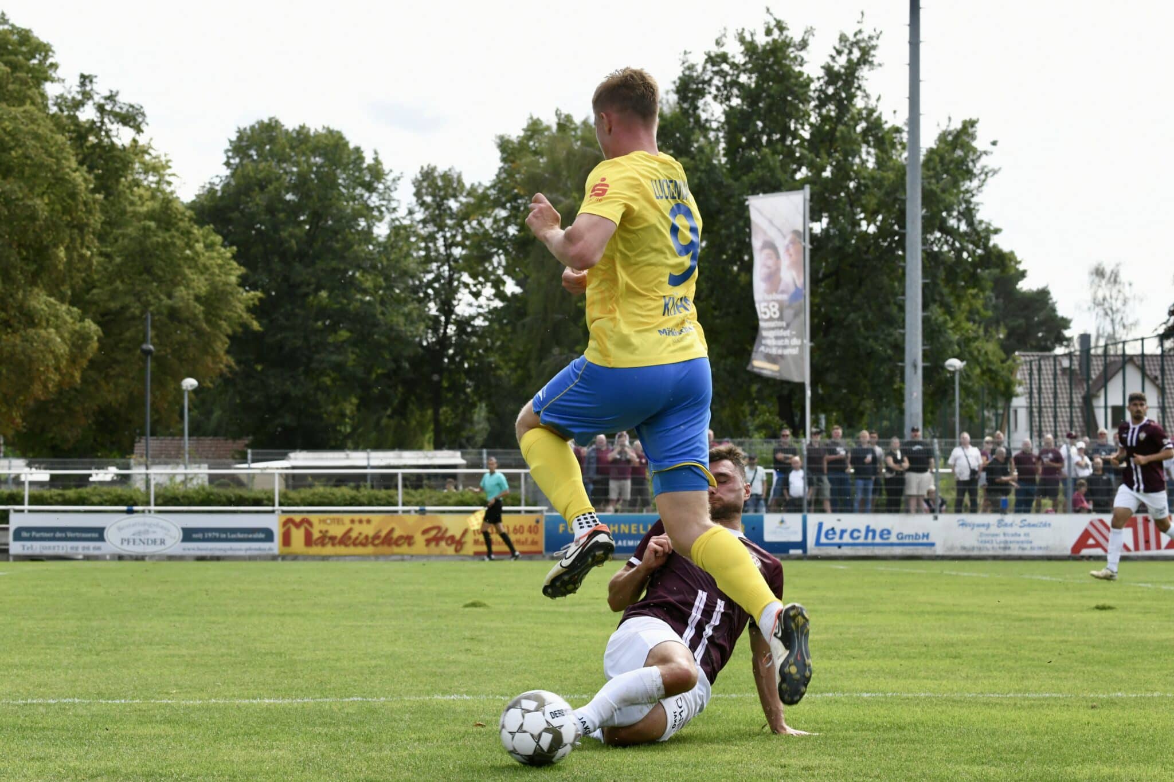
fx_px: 3587
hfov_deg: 18.6
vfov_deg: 12.5
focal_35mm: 110
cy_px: 391
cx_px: 587
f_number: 10
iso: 2000
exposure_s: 1/1600
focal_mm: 110
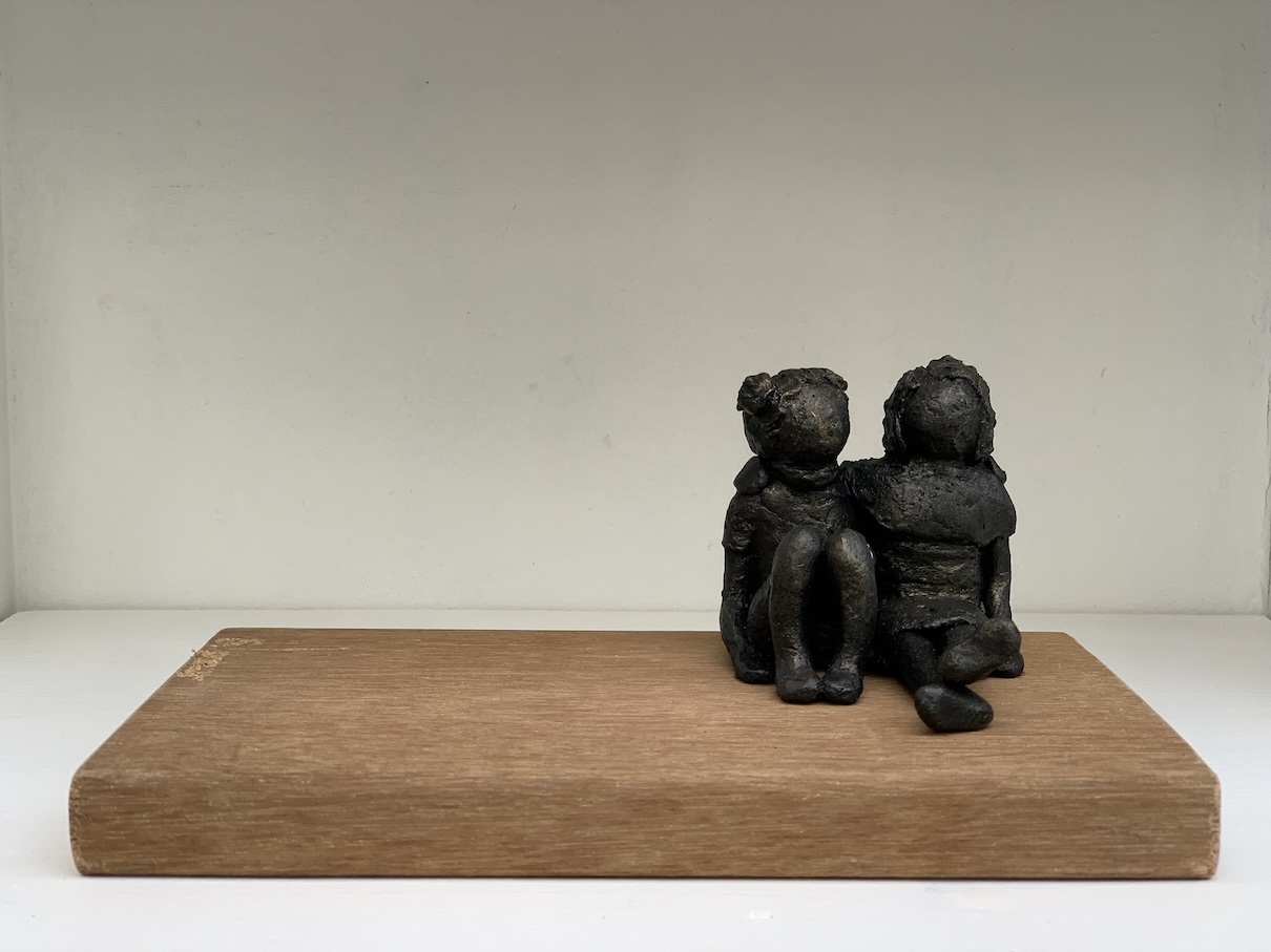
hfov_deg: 36.8
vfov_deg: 28.0
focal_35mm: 52
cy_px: 476
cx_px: 636
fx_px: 1909
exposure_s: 1/122
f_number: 2.4
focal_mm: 6
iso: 80
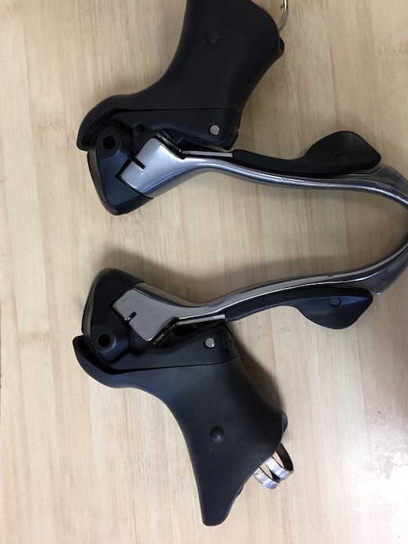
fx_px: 519
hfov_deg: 42.9
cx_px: 210
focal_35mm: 33
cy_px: 235
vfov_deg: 55.2
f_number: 2.2
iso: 100
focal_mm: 4.15
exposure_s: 1/30
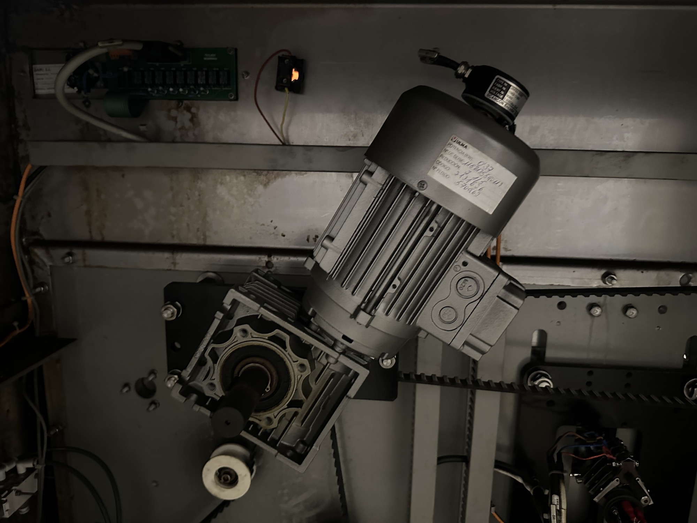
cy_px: 262
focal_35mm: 24
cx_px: 348
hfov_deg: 71.6
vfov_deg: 56.8
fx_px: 483
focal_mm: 6.86
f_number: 1.78
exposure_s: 1/25
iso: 1600
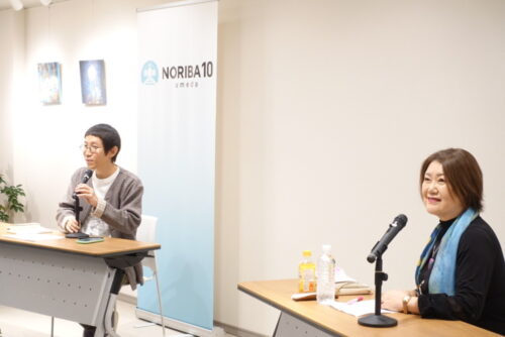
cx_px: 252
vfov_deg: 19.5
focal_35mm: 70
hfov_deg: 28.8
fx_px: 982
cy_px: 168
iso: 800
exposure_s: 1/80
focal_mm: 25.7
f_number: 2.8
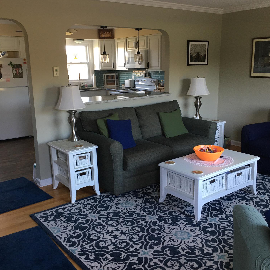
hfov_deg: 47.2
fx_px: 309
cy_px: 137
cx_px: 134
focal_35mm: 35
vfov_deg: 47.2
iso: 40
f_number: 2.2
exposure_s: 1/15
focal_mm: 4.15
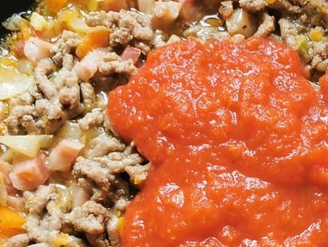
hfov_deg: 22.6
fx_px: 806
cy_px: 249
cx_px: 281
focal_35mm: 85
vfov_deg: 17.0
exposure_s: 1/245
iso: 50
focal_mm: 5.56
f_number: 1.6
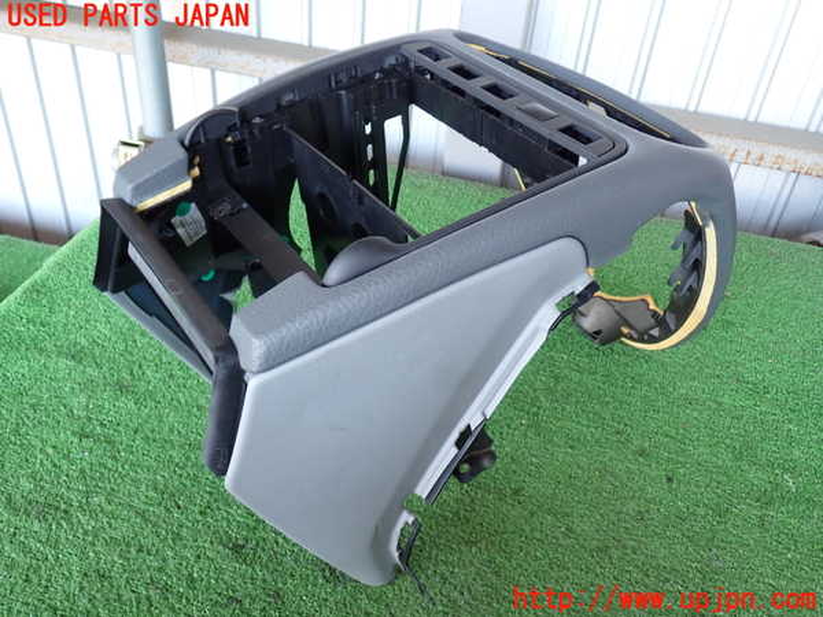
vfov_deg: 44.2
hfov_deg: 56.8
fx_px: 761
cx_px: 412
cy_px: 308
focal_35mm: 32
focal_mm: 5.79
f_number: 2.4
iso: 200
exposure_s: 1/30
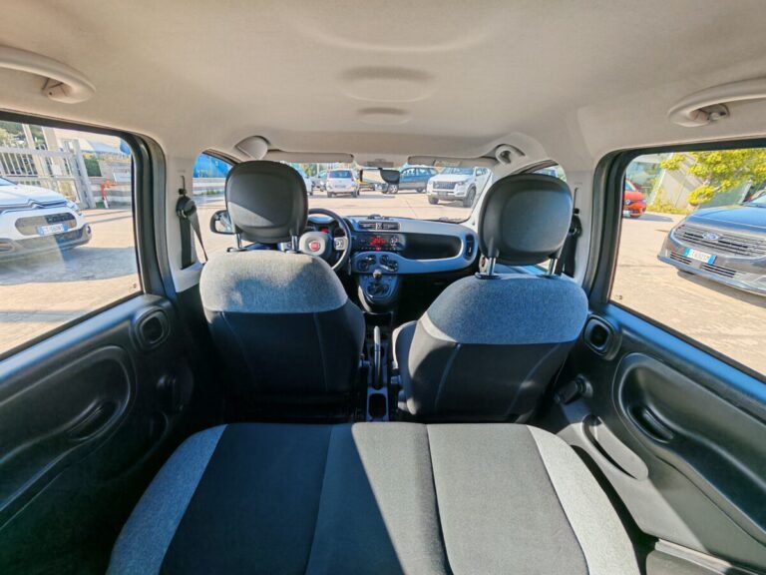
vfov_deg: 89.9
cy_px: 288
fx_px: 288
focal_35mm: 13
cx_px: 383
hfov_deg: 106.2
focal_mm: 1.82
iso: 50
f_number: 2
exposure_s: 1/140
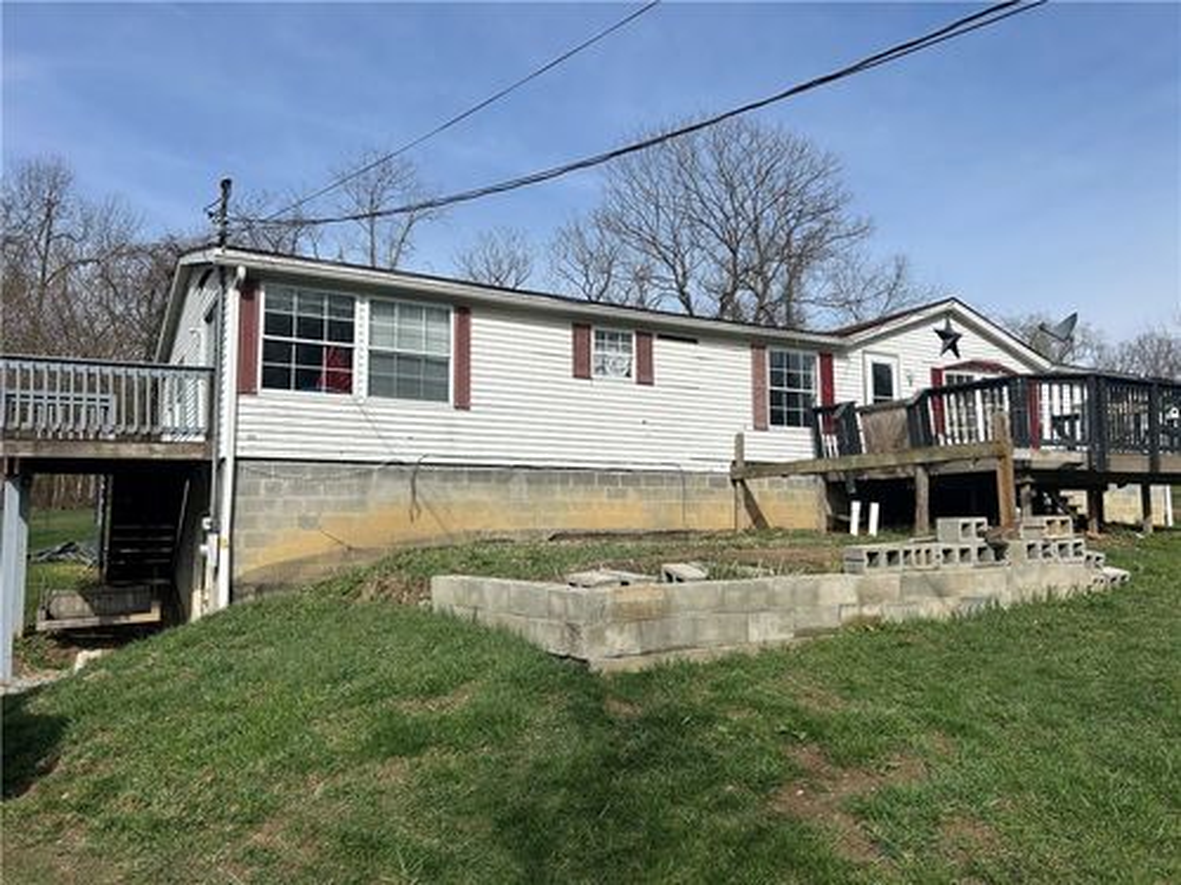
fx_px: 887
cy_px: 442
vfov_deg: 53.1
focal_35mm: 26
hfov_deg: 67.3
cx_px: 590
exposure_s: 1/6211
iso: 50
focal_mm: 5.7
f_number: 1.5
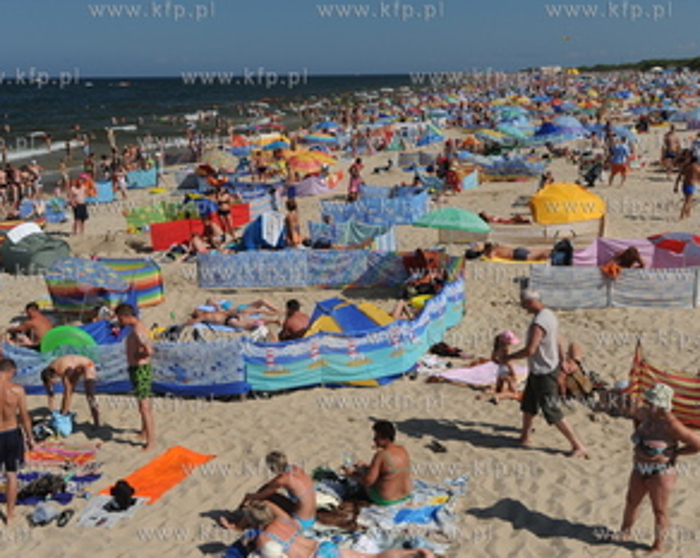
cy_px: 304
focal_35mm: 45
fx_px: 931
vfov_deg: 33.4
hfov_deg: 41.2
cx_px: 328
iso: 200
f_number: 11
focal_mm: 35
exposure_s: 1/160
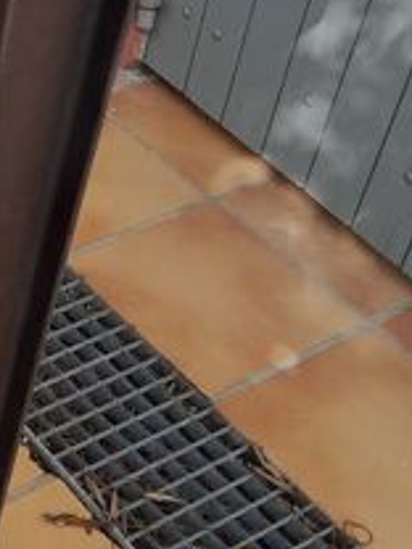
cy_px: 150
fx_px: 1222
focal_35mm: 77
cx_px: -177
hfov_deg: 17.5
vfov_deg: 25.1
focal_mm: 4.6
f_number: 2
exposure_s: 1/271
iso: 20
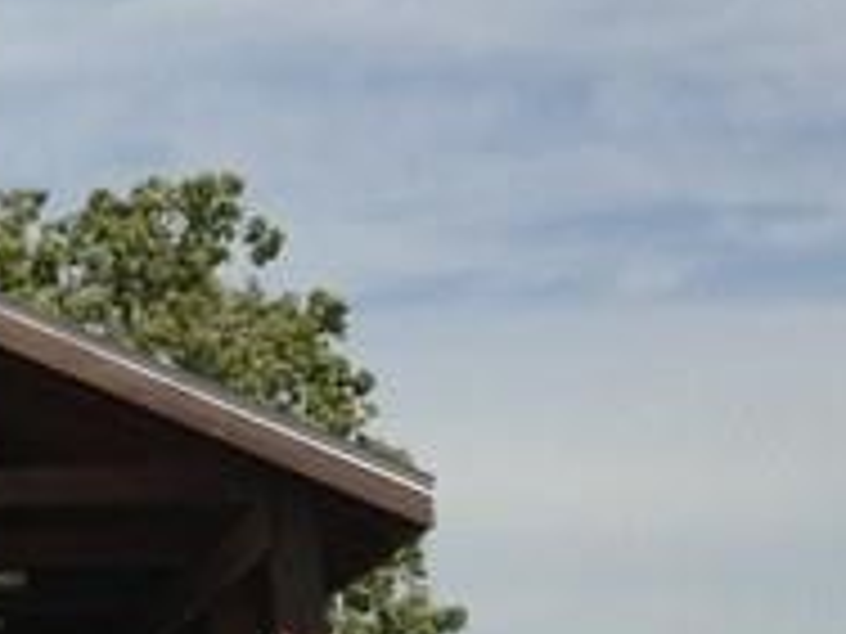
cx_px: -1364
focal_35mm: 180
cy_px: 189
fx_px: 4399
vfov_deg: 8.2
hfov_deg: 9.4
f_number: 2.4
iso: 50
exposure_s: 1/2088
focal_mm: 4.13
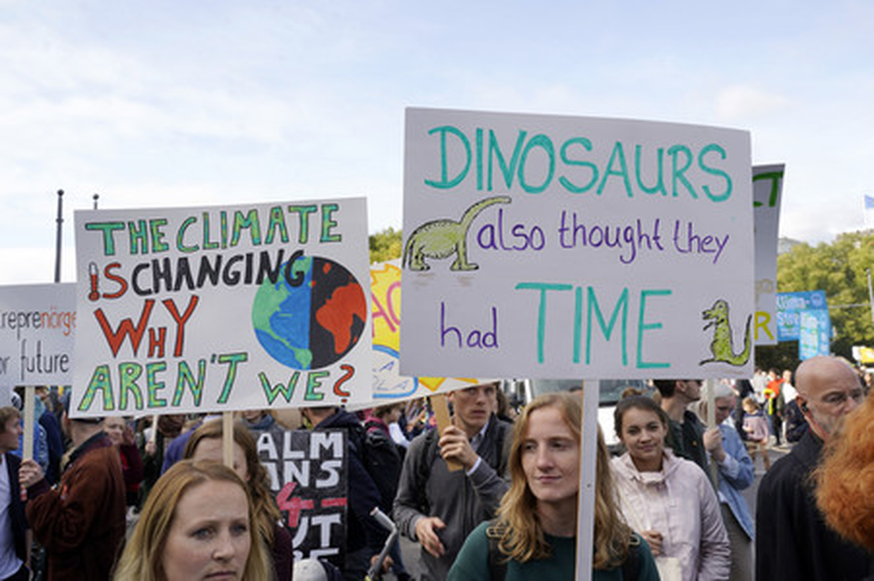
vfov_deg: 44.9
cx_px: 437
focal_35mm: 29
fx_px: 704
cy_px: 290
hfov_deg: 63.7
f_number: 9
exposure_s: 1/160
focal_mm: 29
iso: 160
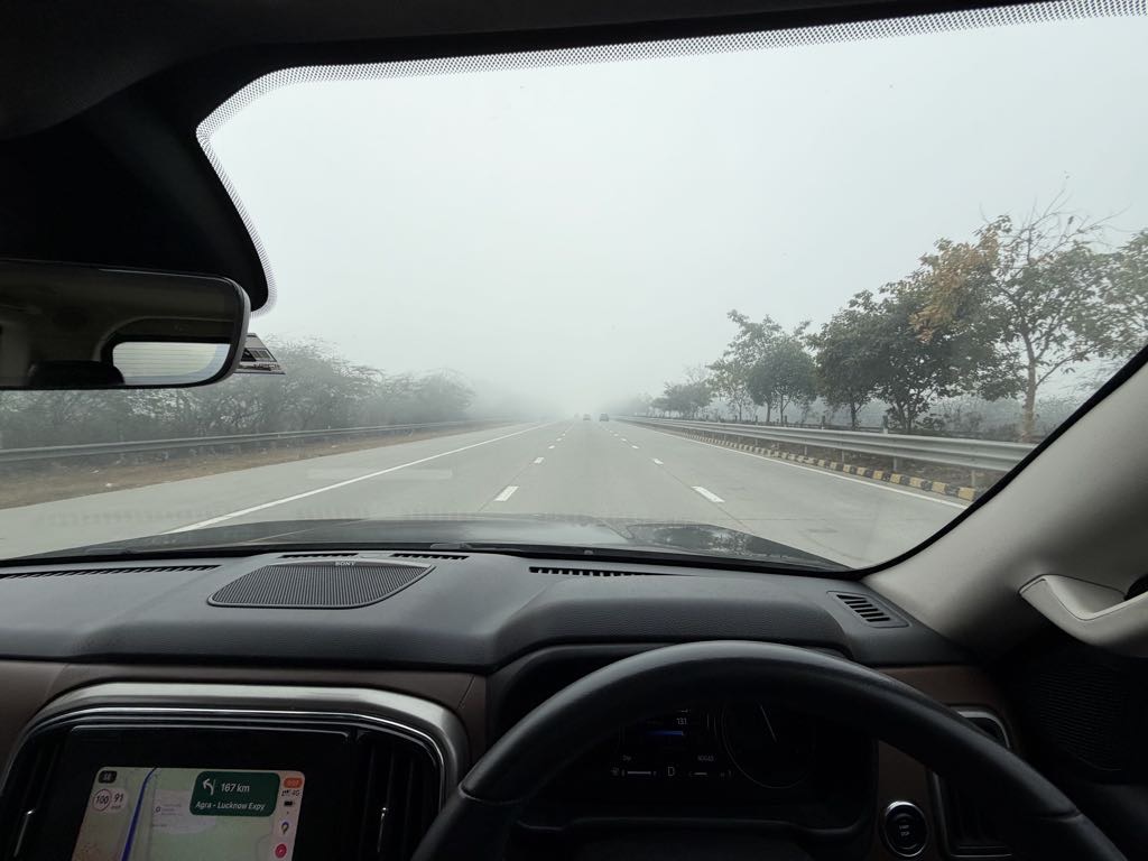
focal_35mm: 14
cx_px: 574
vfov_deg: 85.7
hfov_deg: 102.1
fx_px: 464
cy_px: 430
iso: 40
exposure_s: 1/672
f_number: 2.2
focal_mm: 2.22
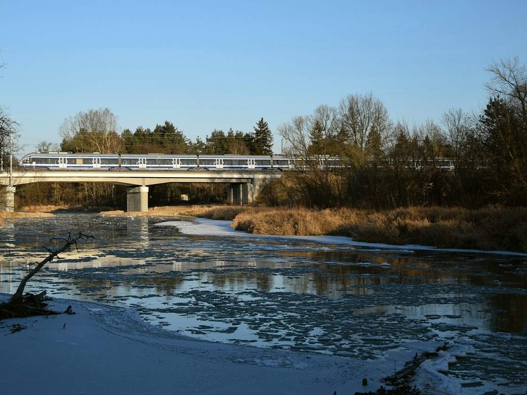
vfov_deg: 31.5
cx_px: 241
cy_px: 198
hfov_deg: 41.2
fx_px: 700
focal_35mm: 46
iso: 100
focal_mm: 28
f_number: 4
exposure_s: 1/500
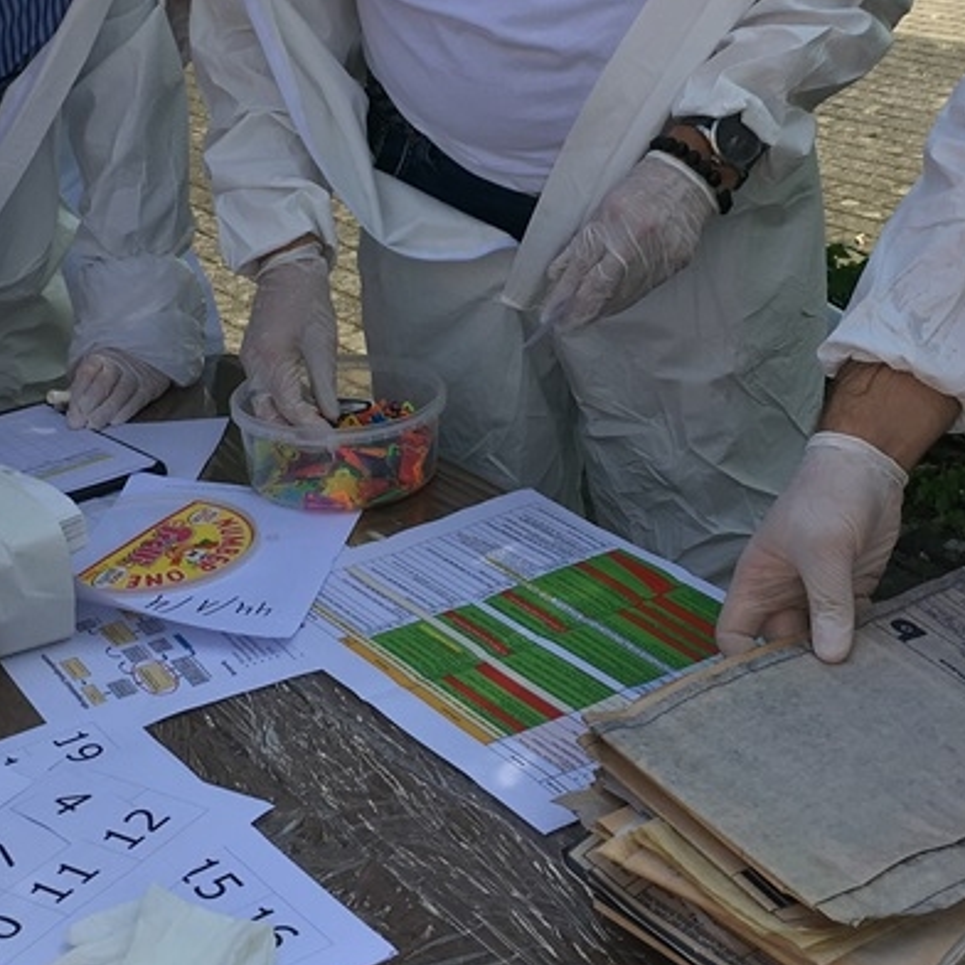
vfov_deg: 25.4
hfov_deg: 25.7
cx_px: 448
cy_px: 234
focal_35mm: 67
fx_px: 2113
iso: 25
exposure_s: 1/884
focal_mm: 4.15
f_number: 2.2
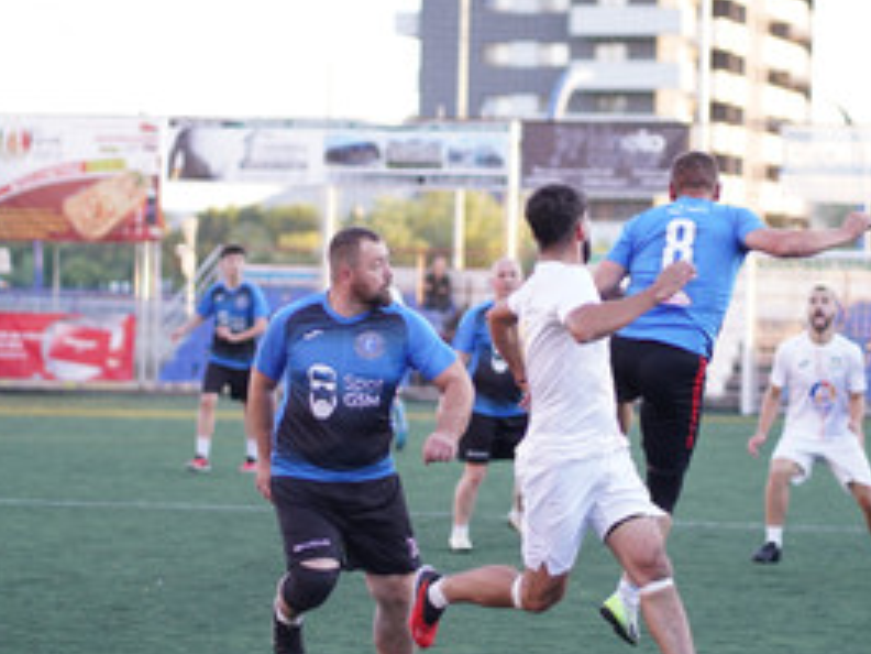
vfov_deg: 9.6
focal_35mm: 155
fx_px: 3900
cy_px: 322
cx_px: 567
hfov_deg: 12.7
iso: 800
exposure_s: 1/1250
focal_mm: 85
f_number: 1.8
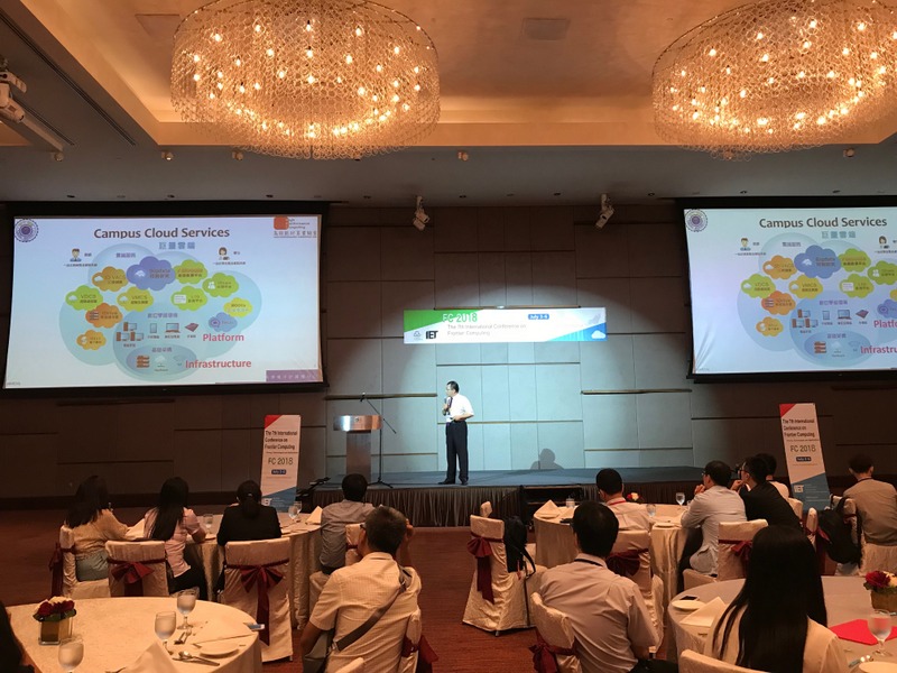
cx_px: 448
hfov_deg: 63.4
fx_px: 726
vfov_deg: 49.7
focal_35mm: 28
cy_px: 336
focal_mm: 3.99
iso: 50
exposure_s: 1/17
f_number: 1.8
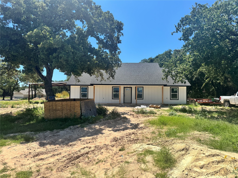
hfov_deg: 71.6
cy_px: 89
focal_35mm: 24
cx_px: 119
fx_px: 165
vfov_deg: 56.8
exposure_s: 1/4950
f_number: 1.78
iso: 80
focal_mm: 6.76
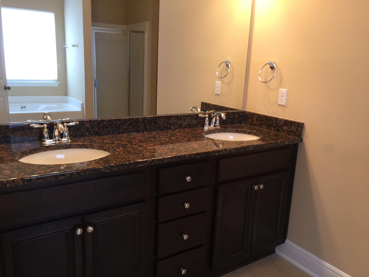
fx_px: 309
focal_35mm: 29
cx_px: 184
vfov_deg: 48.2
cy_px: 138
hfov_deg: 61.7
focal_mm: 4.15
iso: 40
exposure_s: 1/15
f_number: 2.2
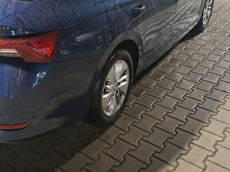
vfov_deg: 33.7
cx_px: 51
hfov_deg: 43.1
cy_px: 45
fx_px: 279
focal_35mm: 42
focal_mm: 5.54
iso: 500
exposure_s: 1/25
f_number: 1.8
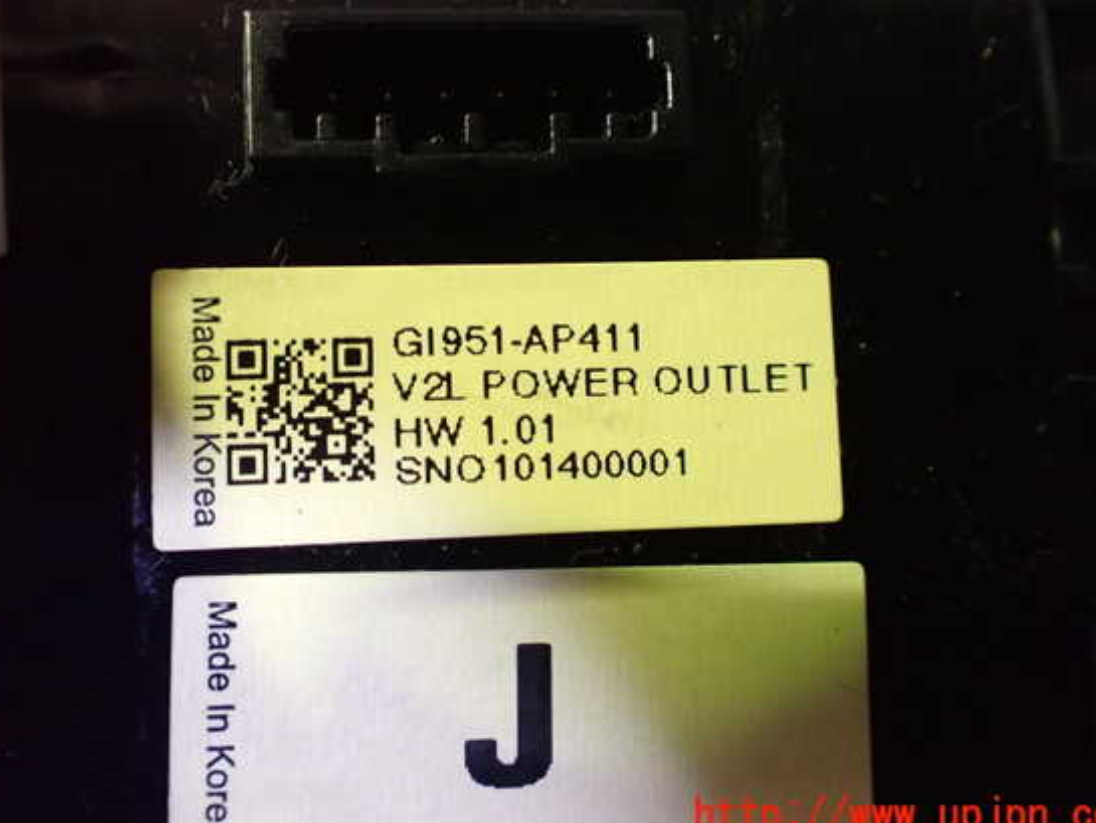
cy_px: 388
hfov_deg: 55.3
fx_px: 1045
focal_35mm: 33
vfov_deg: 42.9
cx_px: 545
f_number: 2.3
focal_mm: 5.4
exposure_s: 1/30
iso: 1250
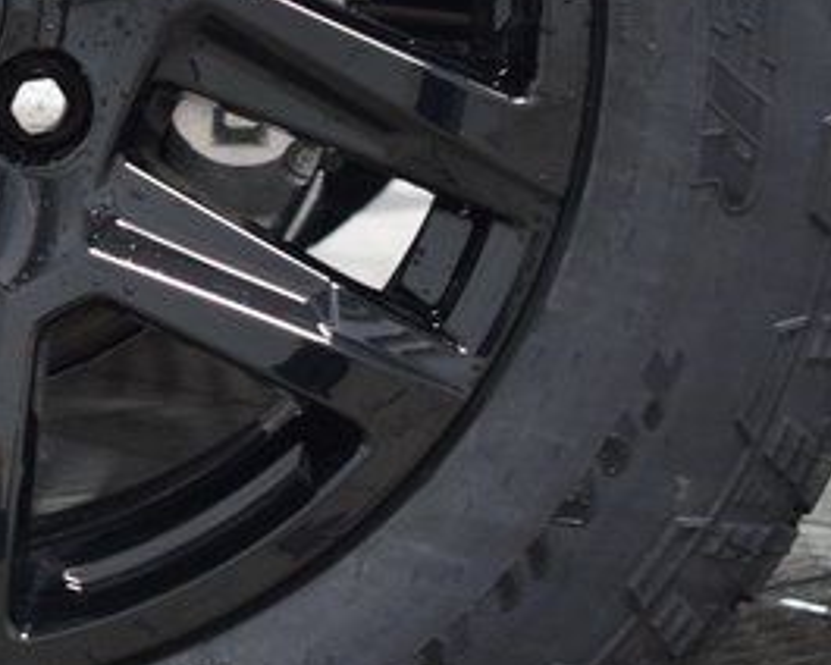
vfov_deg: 7.8
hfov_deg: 9.7
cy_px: -27
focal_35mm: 196
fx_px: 4821
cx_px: -113
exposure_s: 1/60
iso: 1600
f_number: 3.5
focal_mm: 36
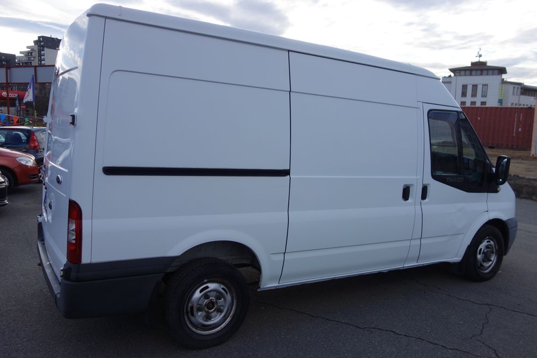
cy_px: 180
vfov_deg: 44.9
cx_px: 267
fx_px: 432
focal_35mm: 29
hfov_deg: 63.7
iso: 125
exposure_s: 1/1250
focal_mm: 10.4
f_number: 1.8
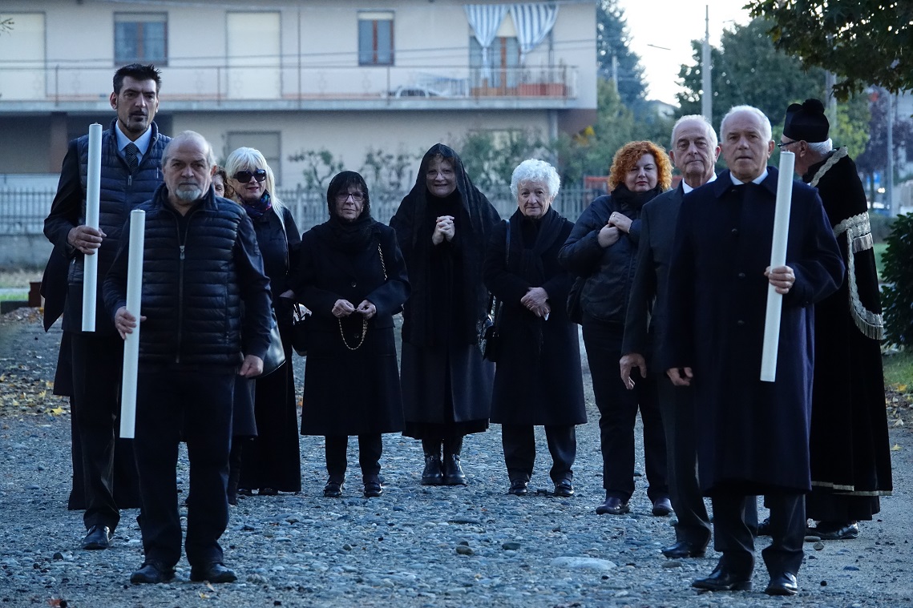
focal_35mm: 256
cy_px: 304
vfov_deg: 5.4
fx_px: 6491
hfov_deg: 8.0
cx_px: 456
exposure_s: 1/1600
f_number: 4
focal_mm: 93.9
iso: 2500
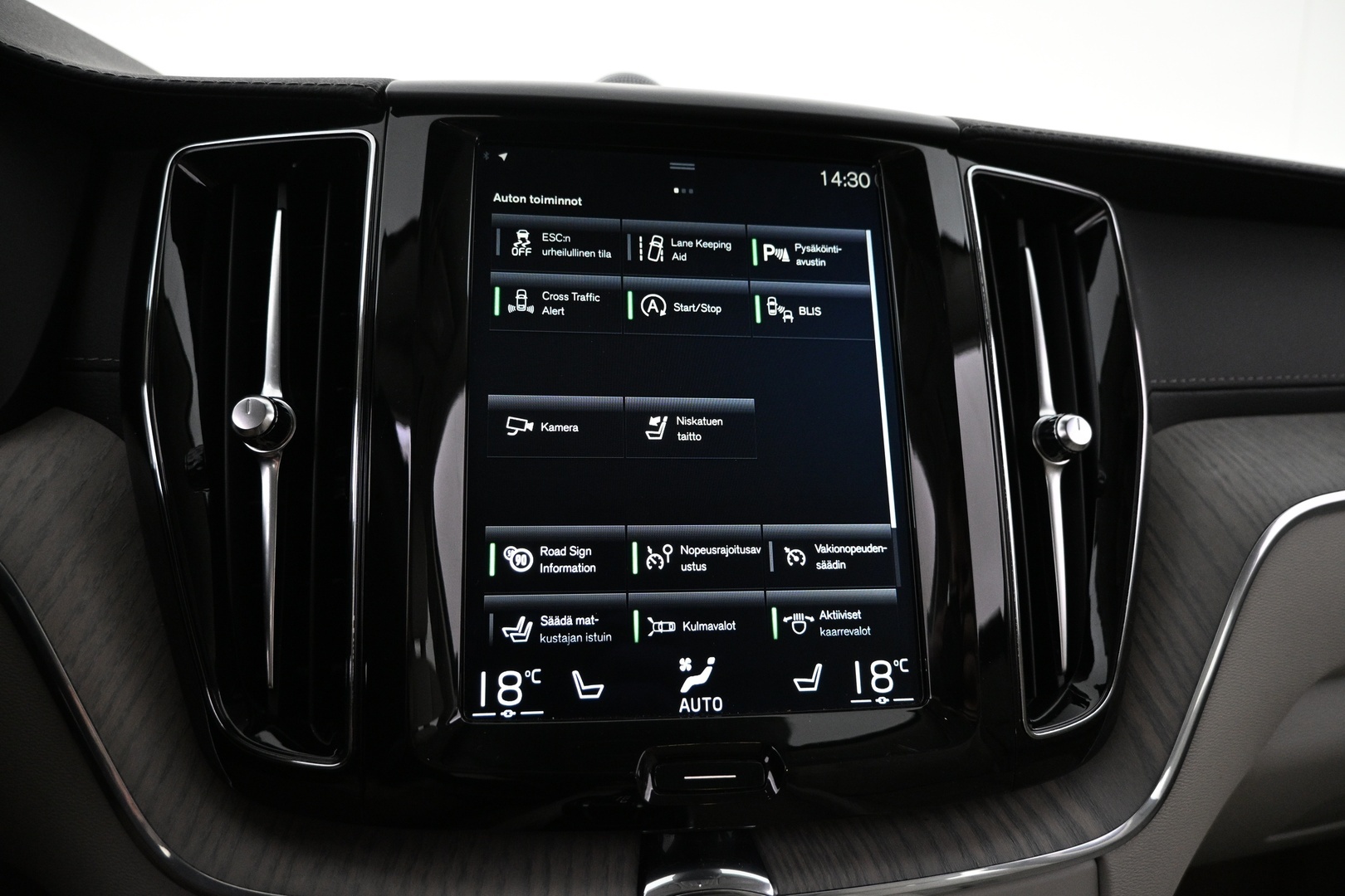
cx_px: 672
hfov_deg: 73.7
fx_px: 897
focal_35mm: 24
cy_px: 448
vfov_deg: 53.1
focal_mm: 16
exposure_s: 1/30
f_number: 3.5
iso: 1600
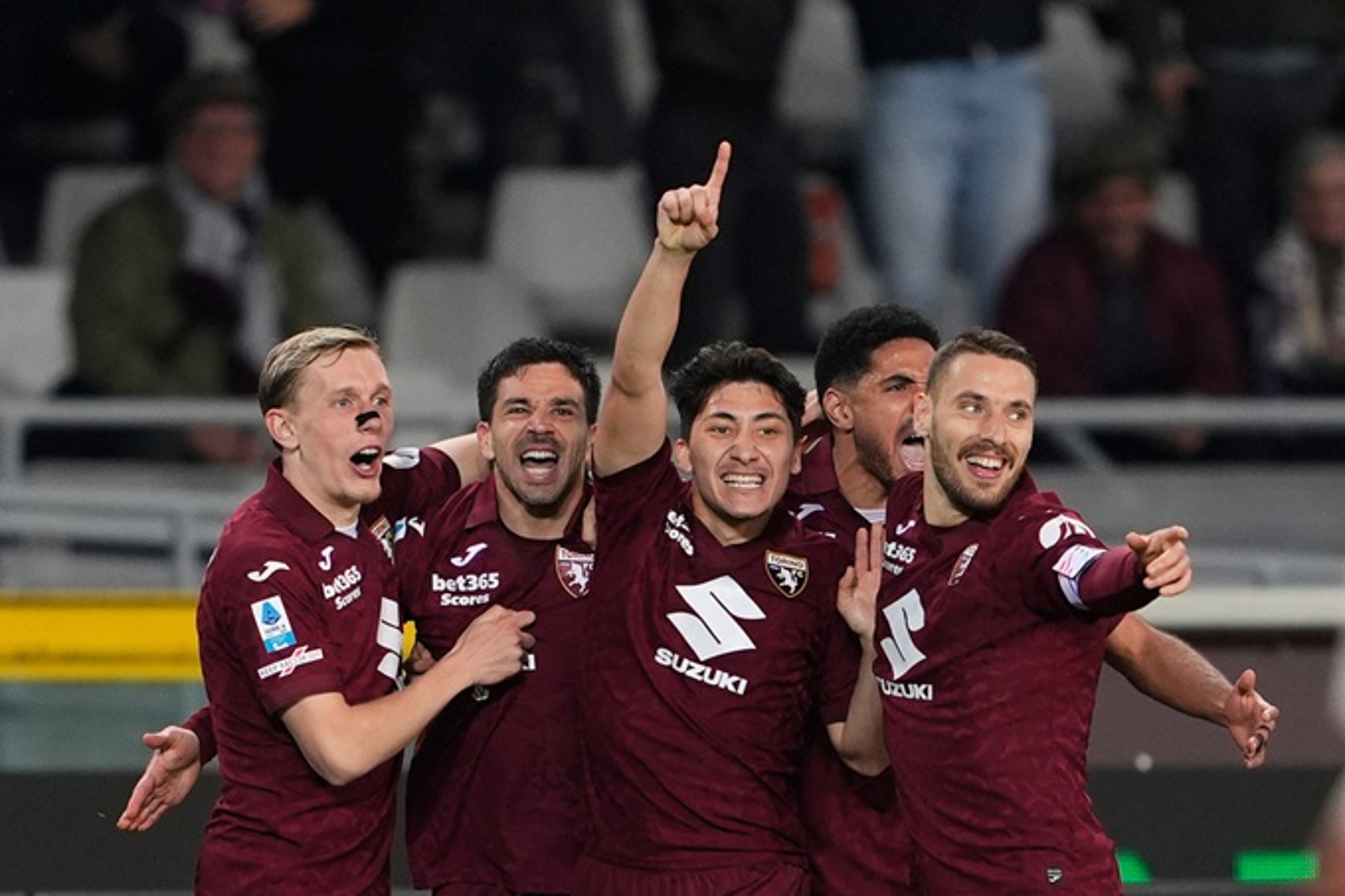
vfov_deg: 3.4
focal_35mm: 400
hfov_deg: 5.2
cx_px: 672
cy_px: 448
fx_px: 14940
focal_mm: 400
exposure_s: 1/1250
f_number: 2.8
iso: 1600
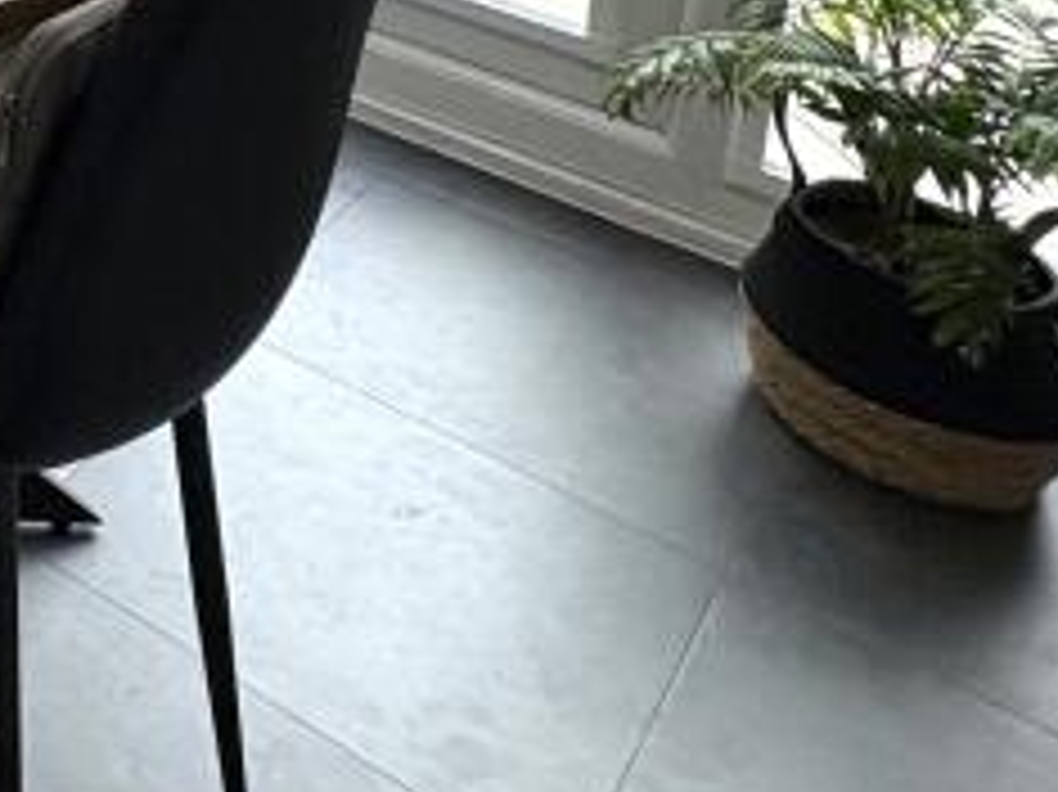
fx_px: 1863
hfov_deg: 24.1
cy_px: -590
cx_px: -572
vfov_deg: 19.0
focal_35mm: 61
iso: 160
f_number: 2.2
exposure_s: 1/100
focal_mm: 2.22
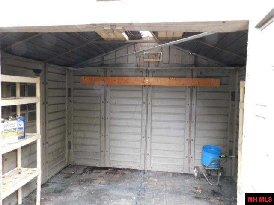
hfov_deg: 69.4
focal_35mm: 25
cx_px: 137
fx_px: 198
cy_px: 102
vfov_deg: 54.9
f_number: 3.1
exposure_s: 1/20
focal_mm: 4.5
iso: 400
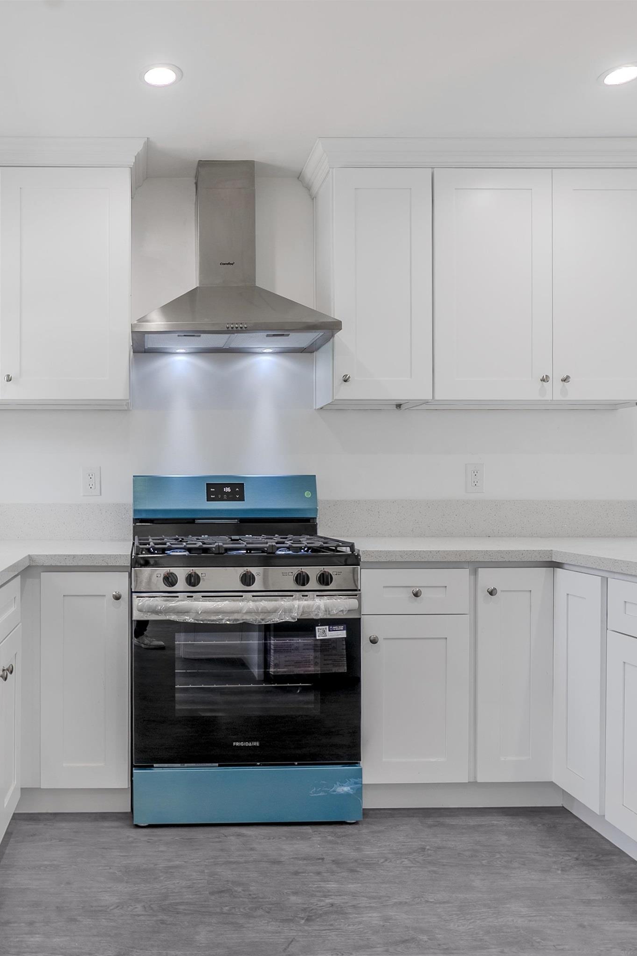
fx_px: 637
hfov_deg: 51.2
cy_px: 478
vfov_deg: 73.7
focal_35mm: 24
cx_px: 172
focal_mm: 16
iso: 160
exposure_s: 1/125
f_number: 7.1
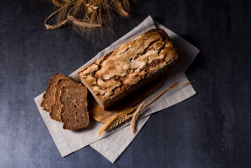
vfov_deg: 22.6
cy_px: 84
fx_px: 419
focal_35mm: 60
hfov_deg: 33.4
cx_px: 126
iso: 64
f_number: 18
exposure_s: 1/160
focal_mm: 60
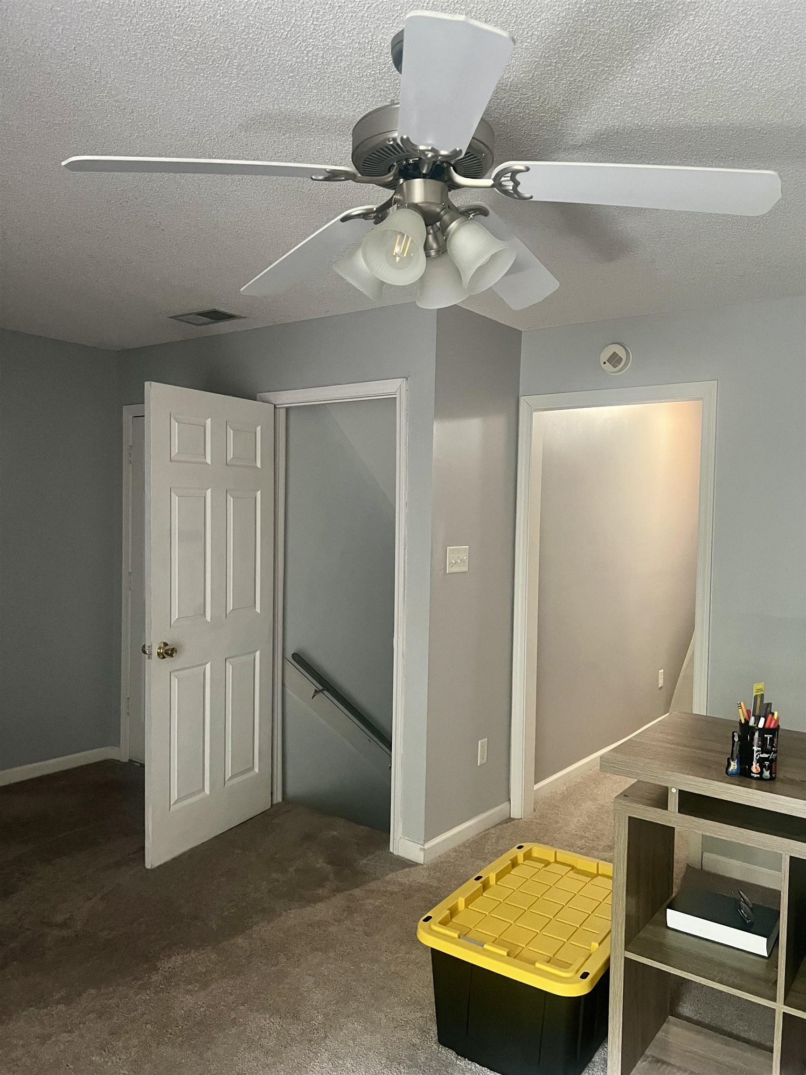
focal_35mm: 26
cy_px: 538
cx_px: 403
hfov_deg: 53.1
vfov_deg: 67.3
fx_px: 807
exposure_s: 1/60
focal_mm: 5.7
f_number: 1.5
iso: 400
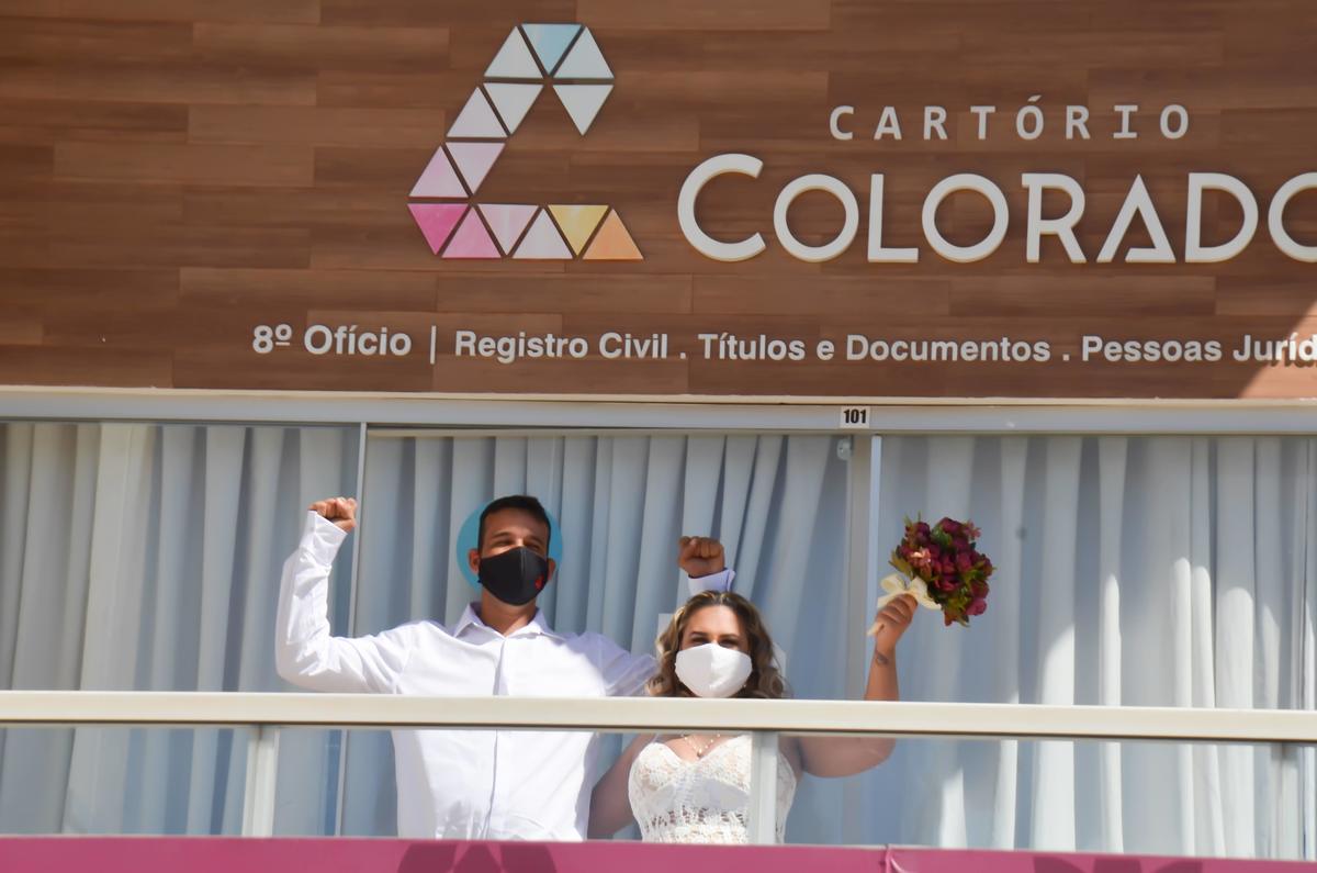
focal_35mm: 158
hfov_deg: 13.1
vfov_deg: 8.7
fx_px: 5750
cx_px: 658
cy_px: 436
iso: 100
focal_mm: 105
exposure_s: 1/200
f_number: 13
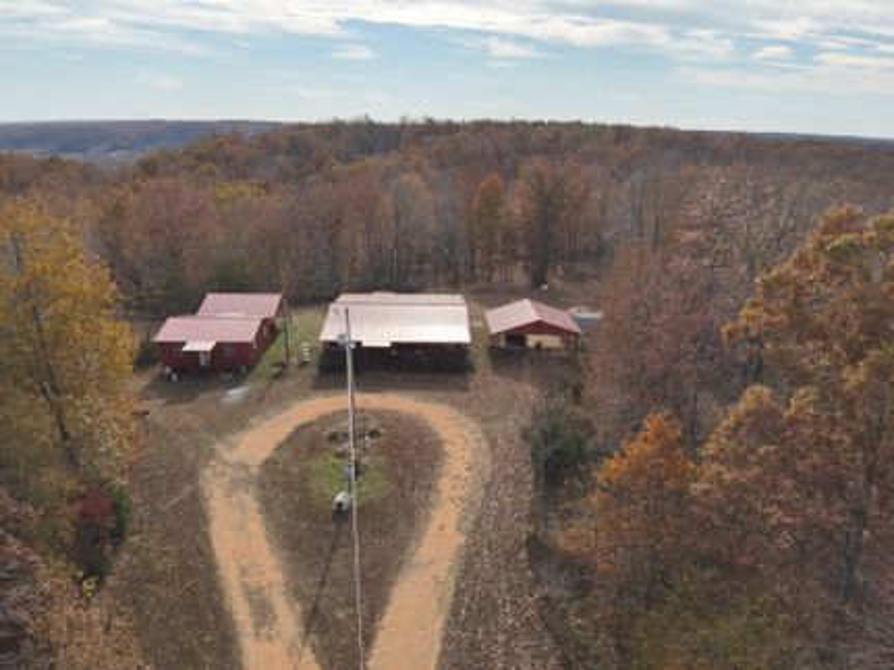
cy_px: 335
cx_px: 447
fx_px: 620
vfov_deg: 56.8
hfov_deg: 71.6
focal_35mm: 24
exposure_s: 1/1250
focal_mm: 4.4
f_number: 2.8
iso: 100
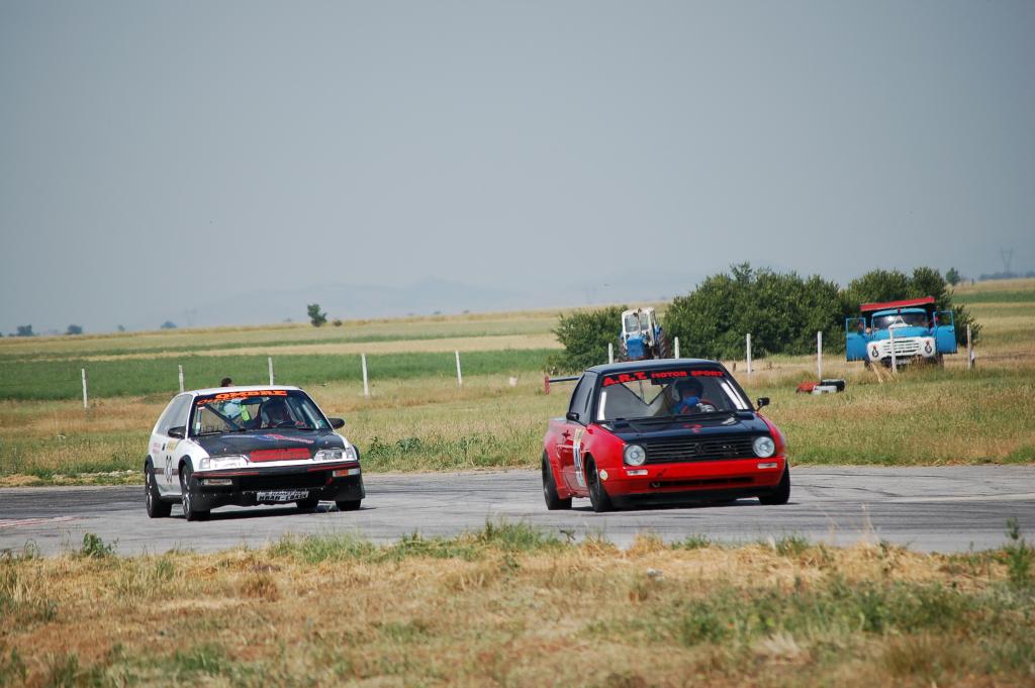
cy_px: 344
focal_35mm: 240
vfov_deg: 5.7
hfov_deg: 8.6
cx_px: 518
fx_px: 6894
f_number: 5.3
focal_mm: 160
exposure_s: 1/1250
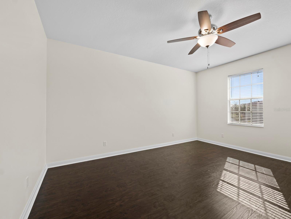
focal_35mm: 14
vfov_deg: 85.7
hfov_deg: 102.0
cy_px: 110
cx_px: 146
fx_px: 118
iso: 320
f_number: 14
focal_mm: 7
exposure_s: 1/2.5
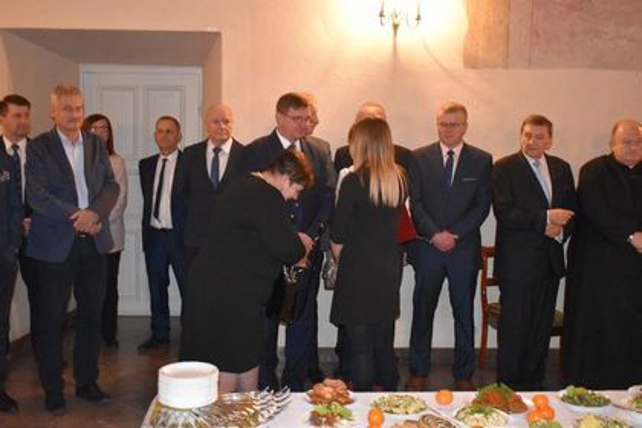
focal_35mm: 45
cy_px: 214
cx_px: 321
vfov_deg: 29.9
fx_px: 802
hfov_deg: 43.6
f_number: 4.2
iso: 5000
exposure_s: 1/60
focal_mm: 30
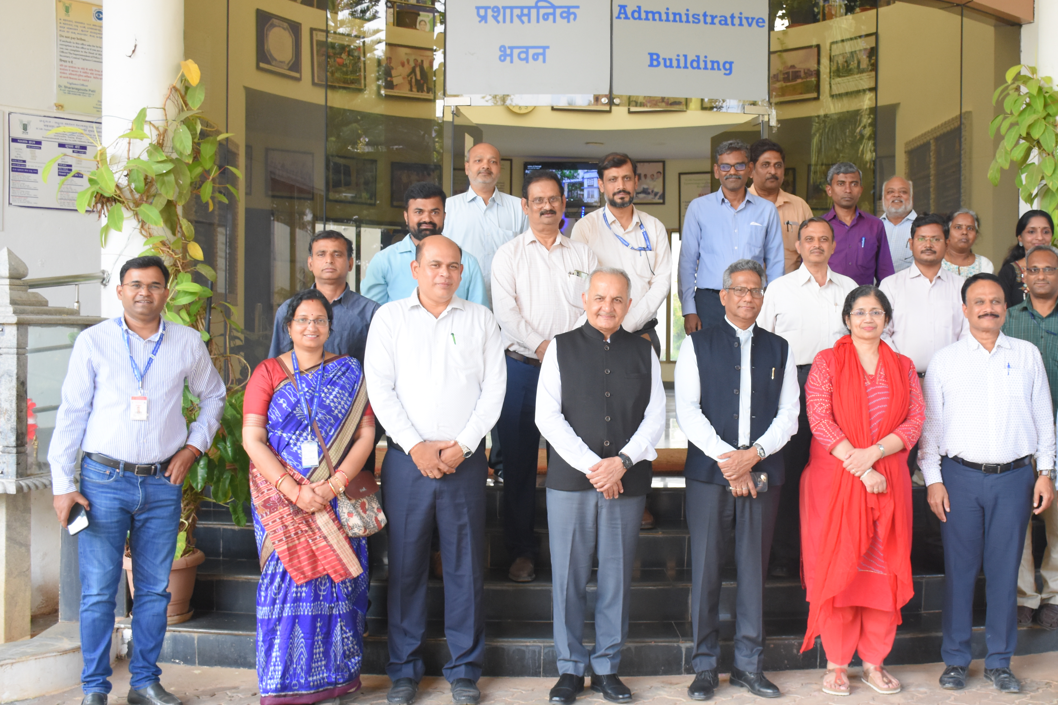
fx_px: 1372
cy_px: 331
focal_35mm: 47
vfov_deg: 28.8
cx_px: 658
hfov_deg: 41.9
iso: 800
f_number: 5
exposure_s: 1/100
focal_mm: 23
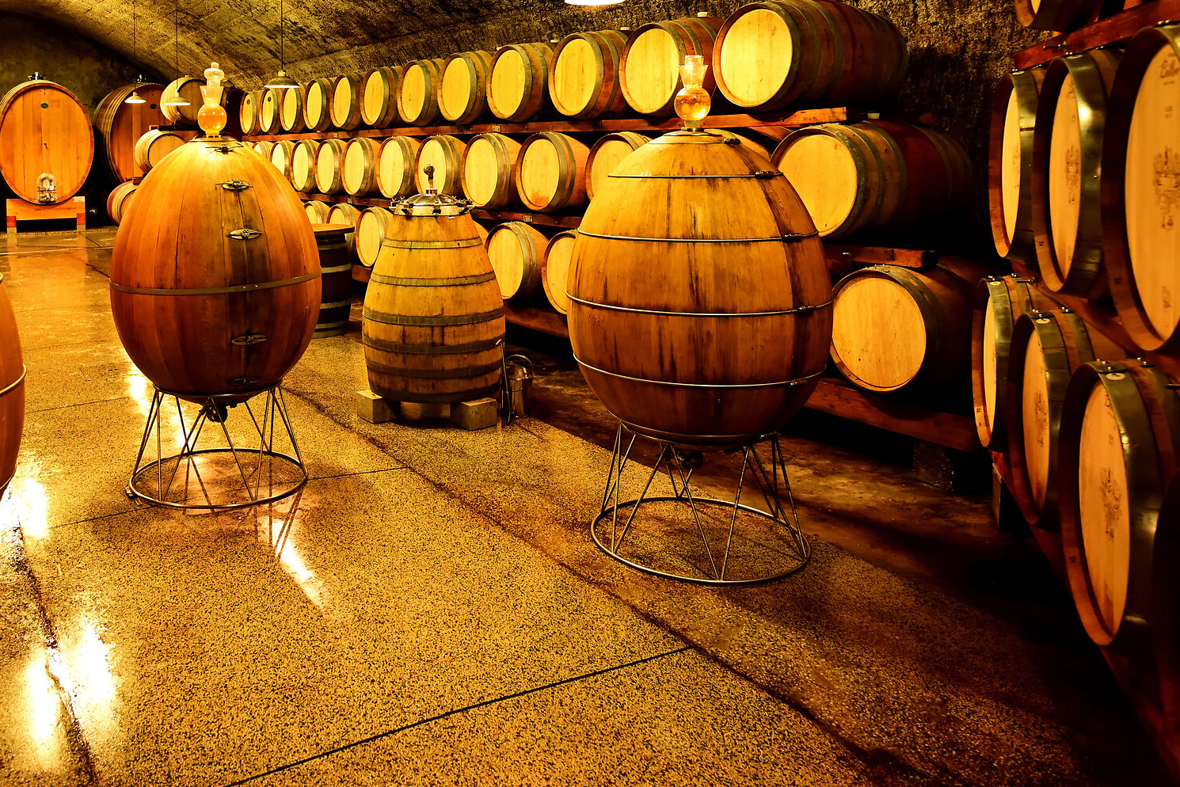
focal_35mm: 29
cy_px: 157
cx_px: 383
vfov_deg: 42.9
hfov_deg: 61.9
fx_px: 951
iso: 640
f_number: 3.2
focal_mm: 18
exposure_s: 1/15
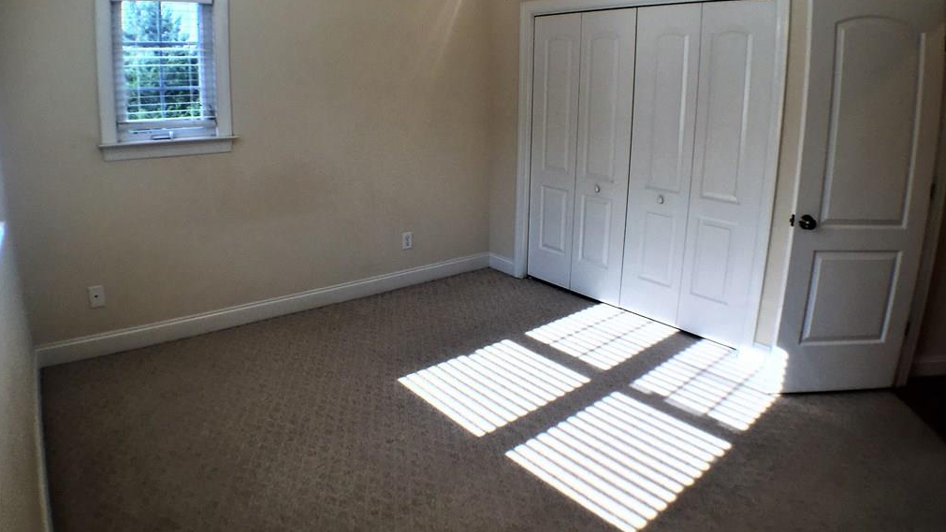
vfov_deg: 36.5
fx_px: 803
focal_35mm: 32
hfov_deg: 61.0
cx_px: 474
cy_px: 205
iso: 32
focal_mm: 4.15
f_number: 2.2
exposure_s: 1/215
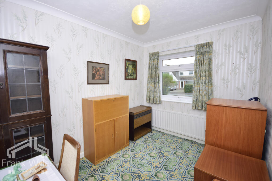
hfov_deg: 100.4
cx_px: 136
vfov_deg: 77.3
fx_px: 113
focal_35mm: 15
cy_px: 90
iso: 250
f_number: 4
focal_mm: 10
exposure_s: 1/160
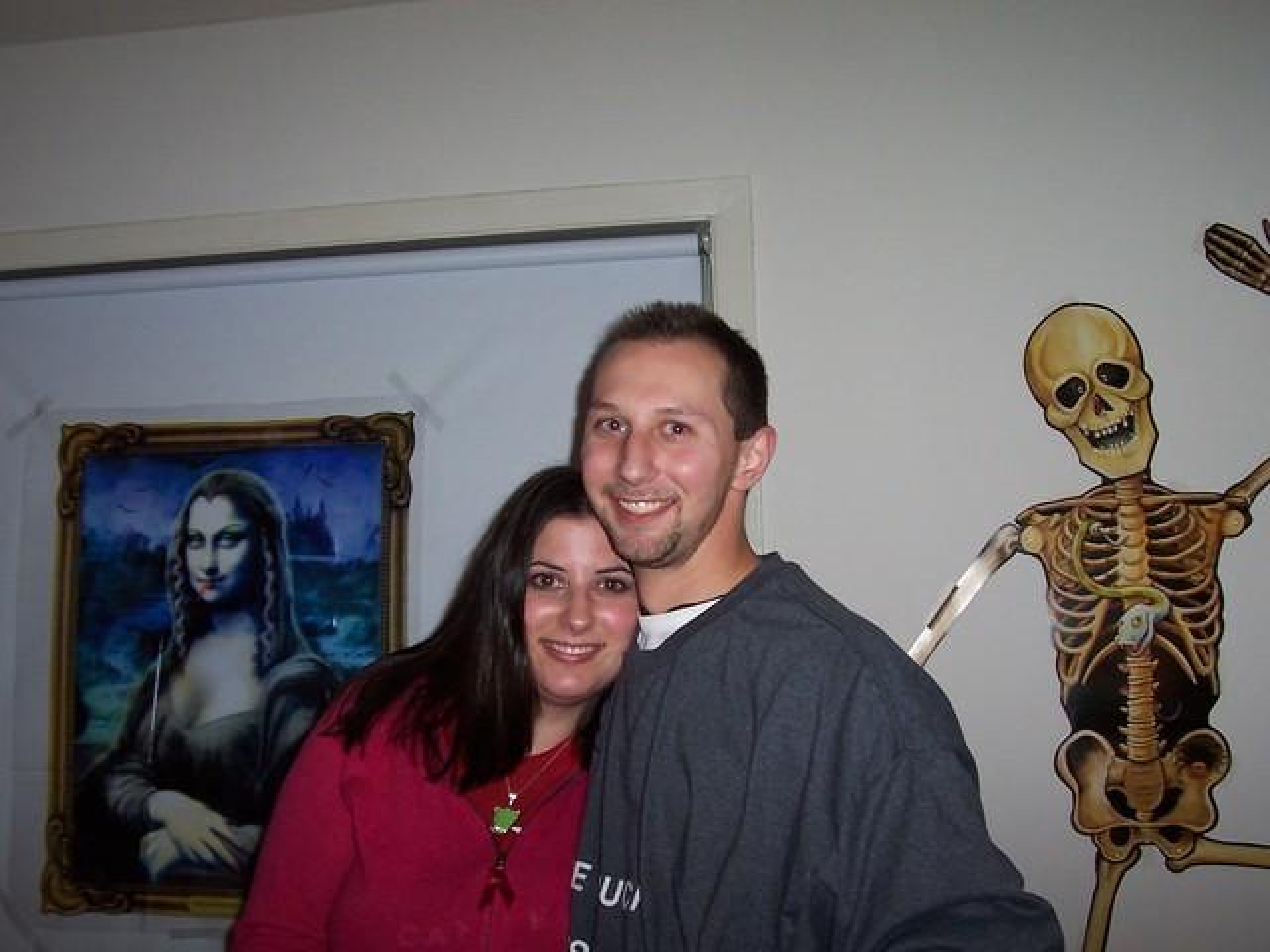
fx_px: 1357
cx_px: 635
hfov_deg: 50.1
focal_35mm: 37
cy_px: 476
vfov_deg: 38.7
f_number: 2.8
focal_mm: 5.6
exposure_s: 1/60
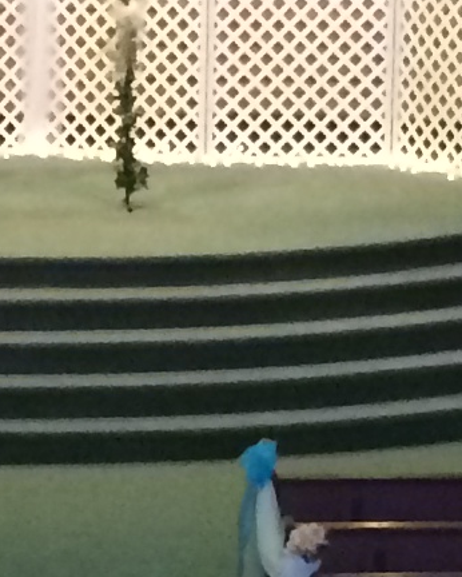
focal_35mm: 221
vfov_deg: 8.7
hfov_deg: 7.0
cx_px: -7
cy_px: 642
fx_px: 3775
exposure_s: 1/15
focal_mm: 4.12
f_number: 2.2
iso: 320
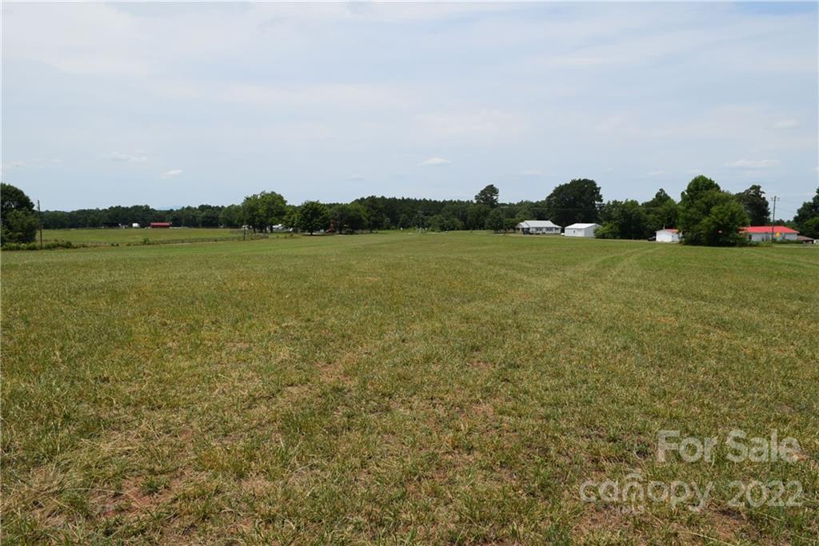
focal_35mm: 27
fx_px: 614
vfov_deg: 47.9
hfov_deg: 67.4
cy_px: 273
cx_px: 410
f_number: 10
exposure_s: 1/400
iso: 200
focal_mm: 18
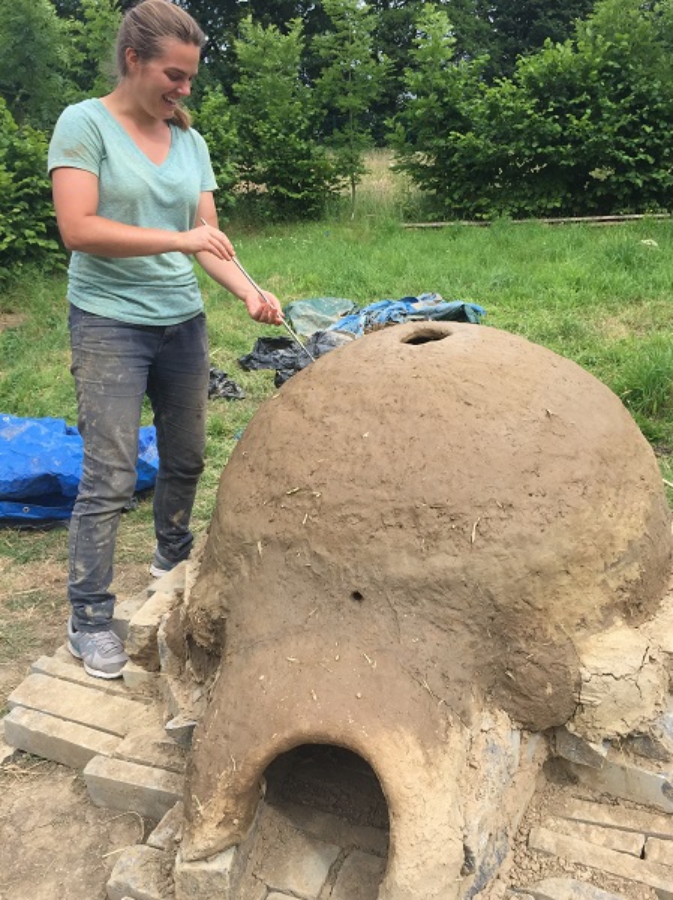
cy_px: 450
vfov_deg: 61.7
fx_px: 753
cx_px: 336
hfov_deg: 48.2
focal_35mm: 29
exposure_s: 1/1163
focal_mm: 4.15
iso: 32
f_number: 2.2
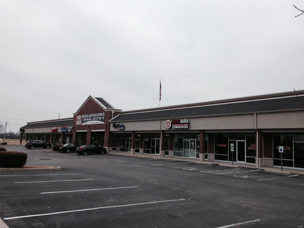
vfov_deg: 42.9
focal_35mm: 33
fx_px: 290
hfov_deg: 55.4
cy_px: 114
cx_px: 152
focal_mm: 4.12
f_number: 2.4
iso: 50
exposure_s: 1/448
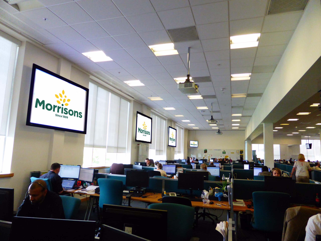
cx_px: 160
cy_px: 120
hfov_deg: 71.6
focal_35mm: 24
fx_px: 223
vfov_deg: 56.8
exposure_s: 1/60
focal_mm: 4.3
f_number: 3.3
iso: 400
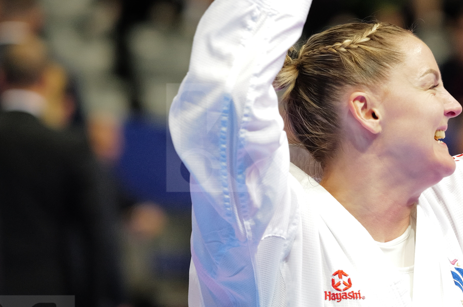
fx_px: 5008
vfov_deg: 3.5
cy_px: 138
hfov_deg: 5.3
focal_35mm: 390
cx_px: 426
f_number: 2.8
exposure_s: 1/1000
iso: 2500
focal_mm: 147
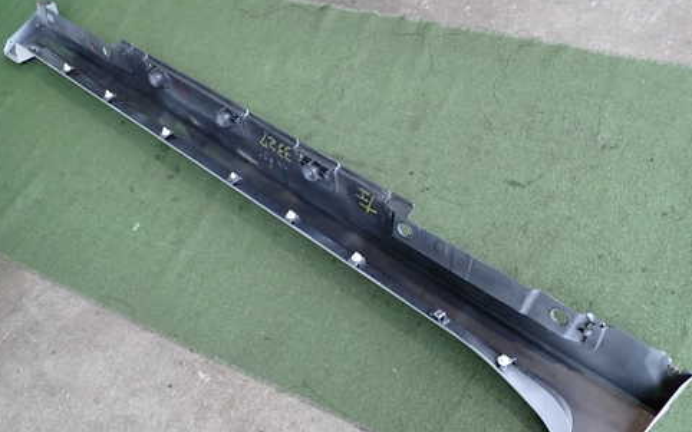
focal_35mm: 33
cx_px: 352
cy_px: 274
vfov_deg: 38.0
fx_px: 622
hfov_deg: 58.2
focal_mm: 4.5
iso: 200
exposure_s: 1/100
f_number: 2
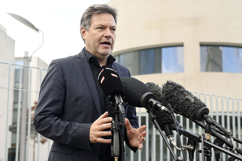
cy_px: 80
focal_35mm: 70
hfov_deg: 28.9
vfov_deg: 19.4
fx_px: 470
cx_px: 121
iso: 1250
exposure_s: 1/640
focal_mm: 70
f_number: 7.1
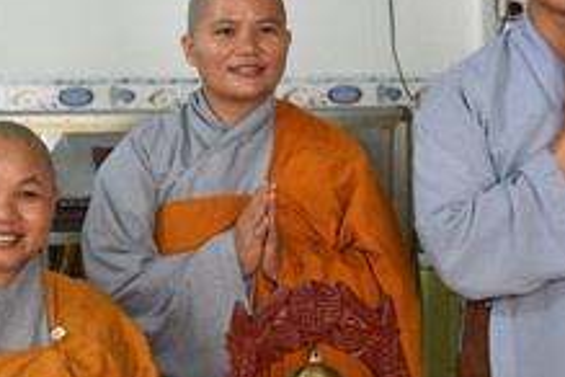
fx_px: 1585
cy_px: 194
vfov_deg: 13.6
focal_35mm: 101
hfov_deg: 19.6
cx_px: 0
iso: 1000
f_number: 4
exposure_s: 1/60
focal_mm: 34
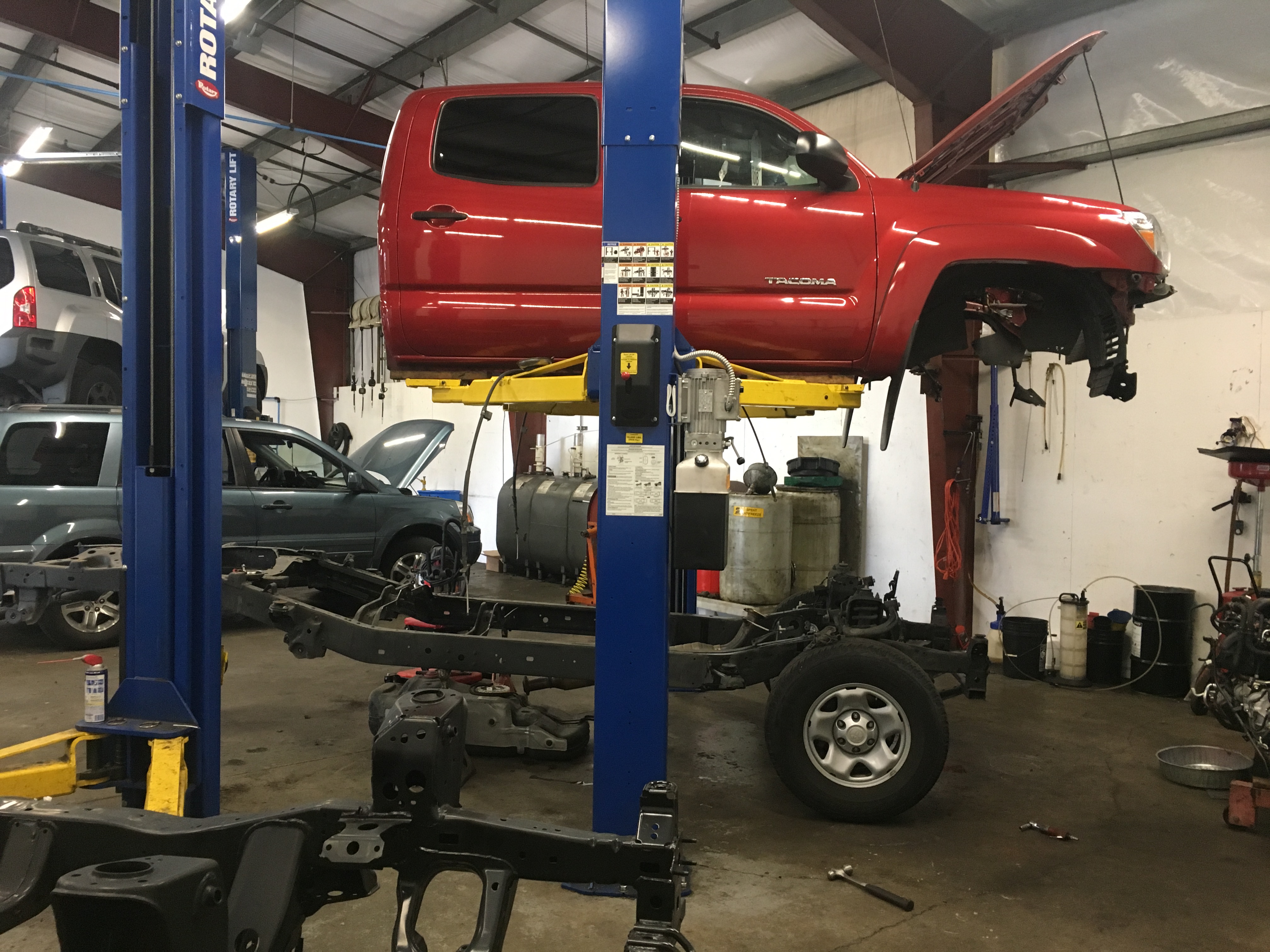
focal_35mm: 29
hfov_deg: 61.7
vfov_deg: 48.2
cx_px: 635
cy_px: 476
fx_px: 1064
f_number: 2.2
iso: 200
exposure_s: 1/24
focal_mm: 4.15
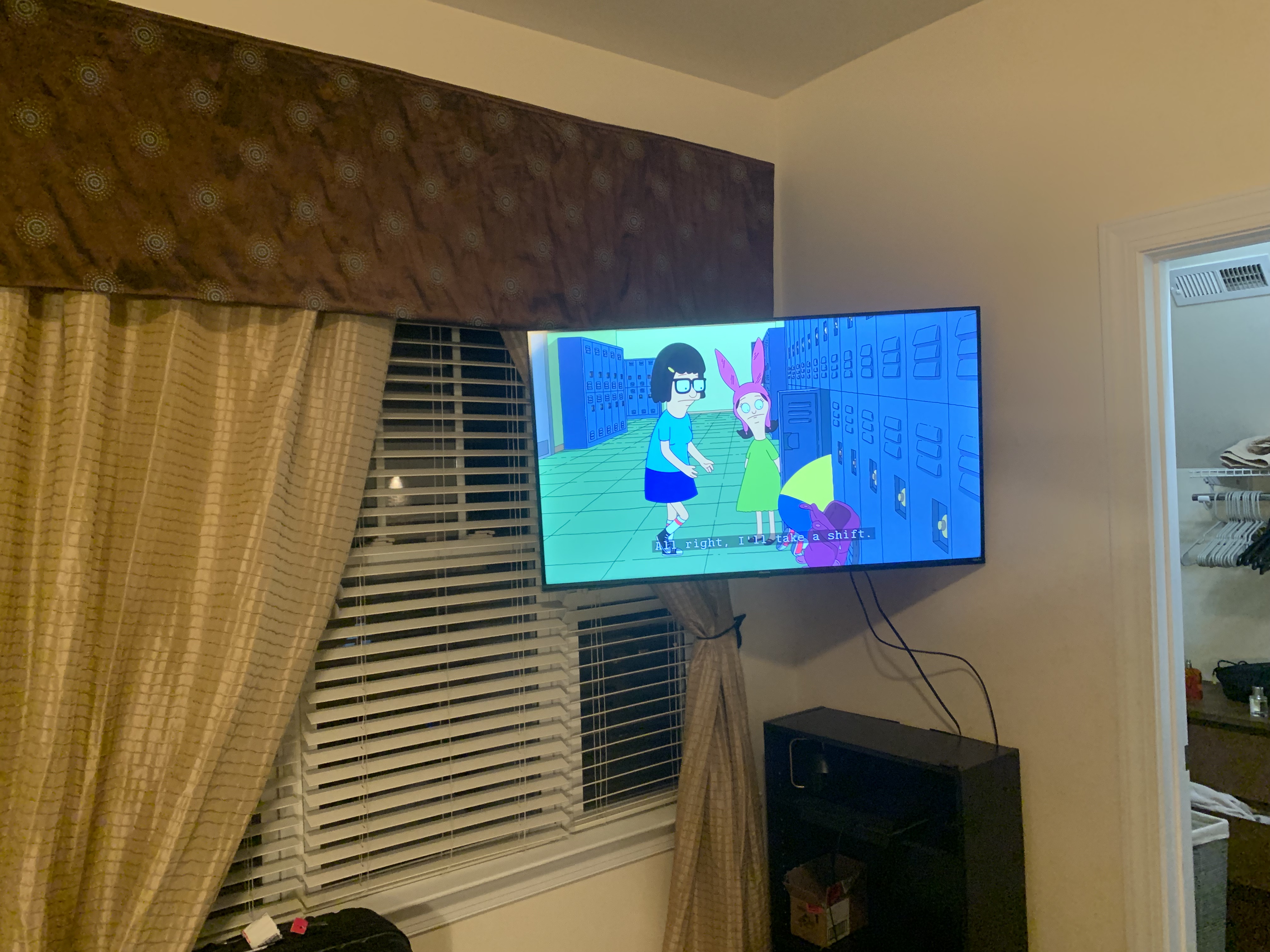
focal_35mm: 26
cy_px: 476
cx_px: 635
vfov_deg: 53.1
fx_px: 954
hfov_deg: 67.3
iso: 400
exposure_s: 1/60
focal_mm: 4.25
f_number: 1.8
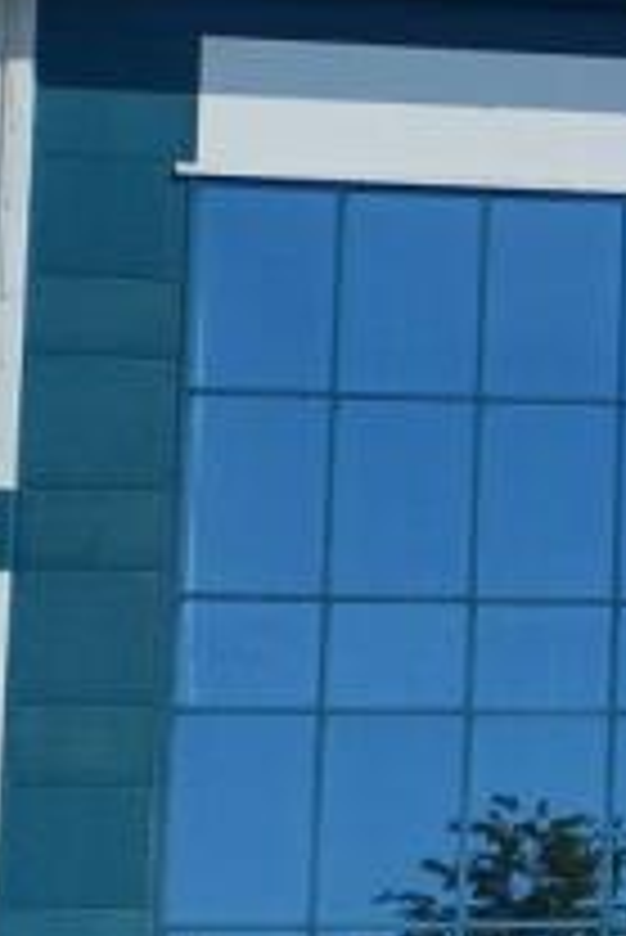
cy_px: 752
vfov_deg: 15.9
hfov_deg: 8.0
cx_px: 2279
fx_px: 3333
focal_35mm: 128
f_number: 1.8
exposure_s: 1/1658
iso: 50
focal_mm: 4.65
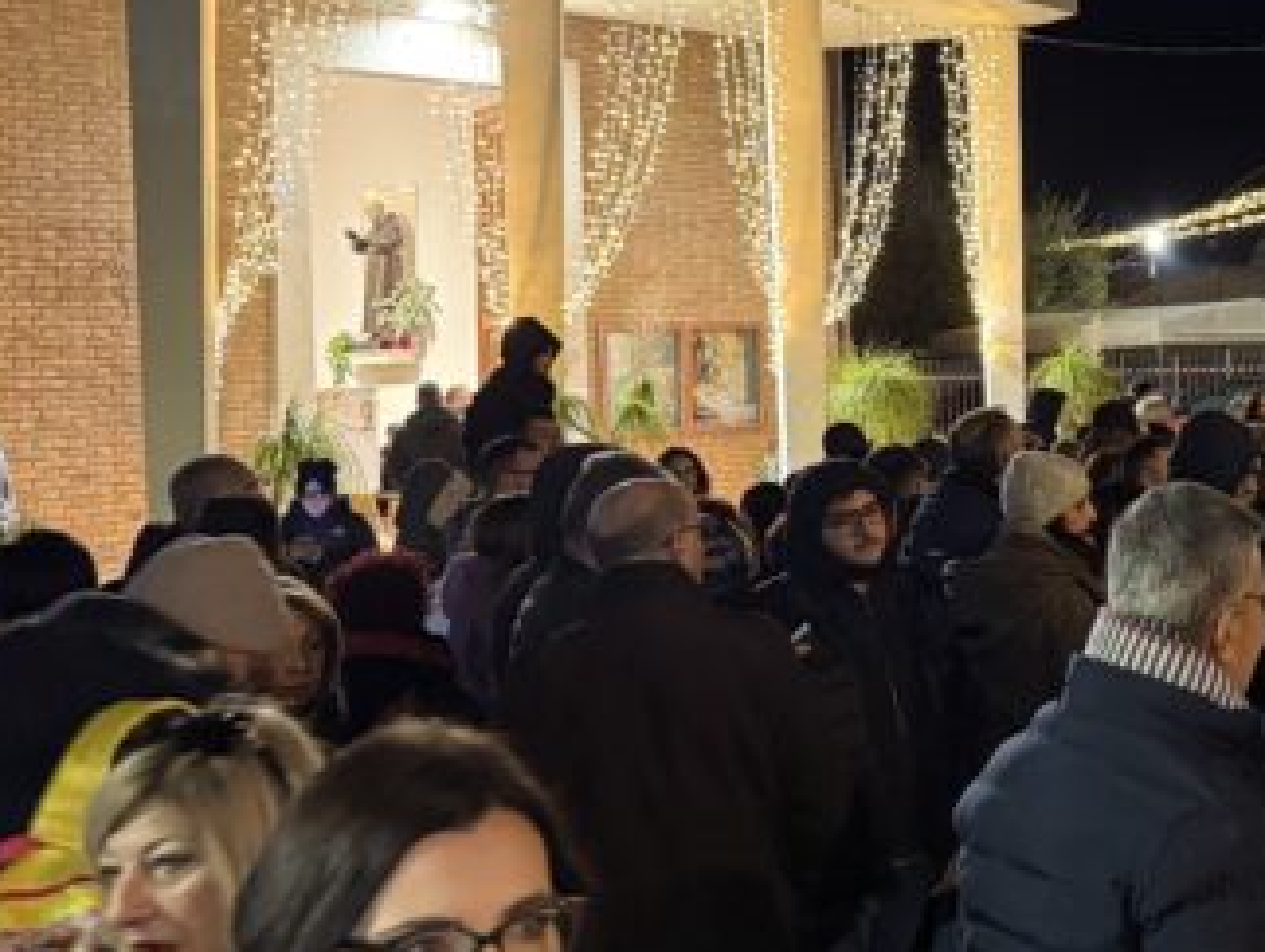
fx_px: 2085
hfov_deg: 31.0
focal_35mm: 57
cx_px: 1292
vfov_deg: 25.4
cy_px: 243
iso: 800
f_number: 1.78
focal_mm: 6.76
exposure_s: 1/25
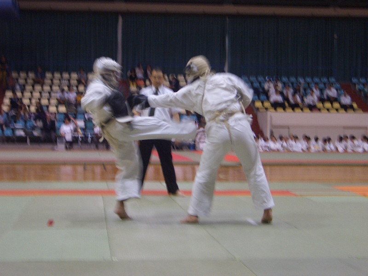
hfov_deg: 26.3
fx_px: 787
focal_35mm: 74
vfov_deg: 19.9
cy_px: 138
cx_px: 184
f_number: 3.9
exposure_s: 1/20
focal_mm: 12.2
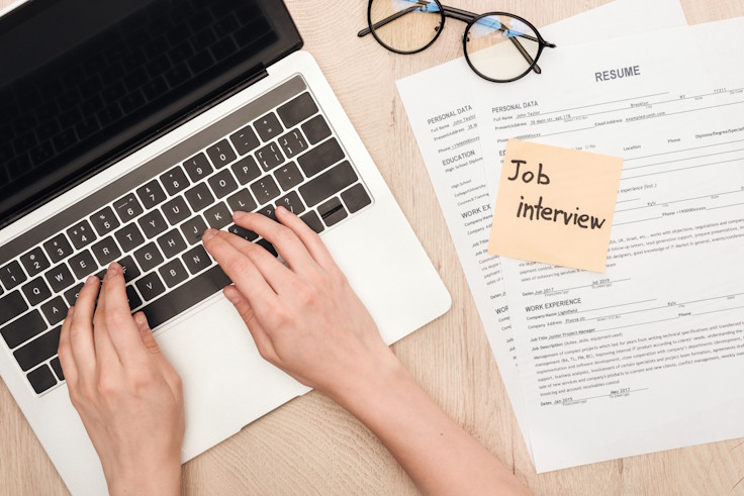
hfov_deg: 39.6
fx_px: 1033
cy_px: 248
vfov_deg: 27.0
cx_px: 372
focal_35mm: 50
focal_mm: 50
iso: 200
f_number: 9
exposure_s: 1/160
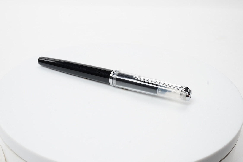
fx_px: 304
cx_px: 122
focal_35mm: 45
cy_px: 81
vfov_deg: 29.9
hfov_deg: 43.6
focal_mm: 30
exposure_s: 1/100
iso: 640
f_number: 22
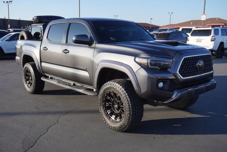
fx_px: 227
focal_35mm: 36
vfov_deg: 36.9
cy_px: 76
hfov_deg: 53.1
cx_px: 114
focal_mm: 24
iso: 100
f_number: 7.1
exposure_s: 1/160
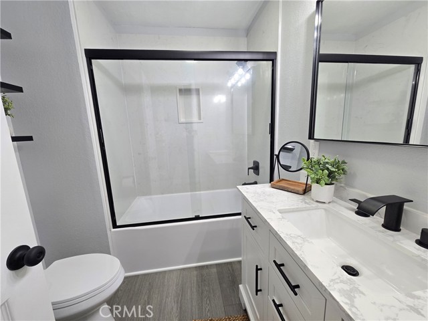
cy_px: 160
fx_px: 161
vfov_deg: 89.9
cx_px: 214
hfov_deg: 106.2
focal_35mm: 13
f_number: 2.2
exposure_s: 1/60
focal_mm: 2.2
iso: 160
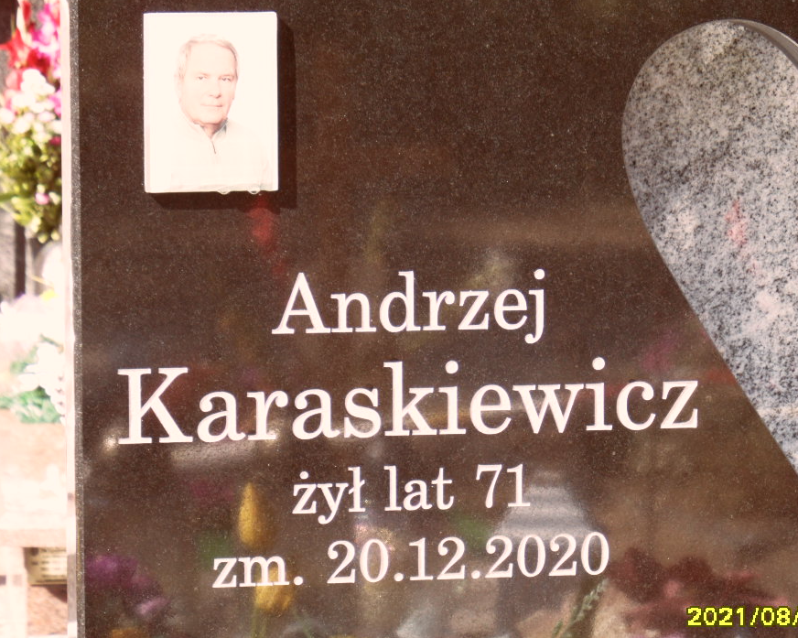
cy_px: 332
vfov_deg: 9.0
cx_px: 405
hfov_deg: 11.2
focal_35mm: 172
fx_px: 4061
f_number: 4.4
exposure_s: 1/125
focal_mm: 24.6
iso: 100
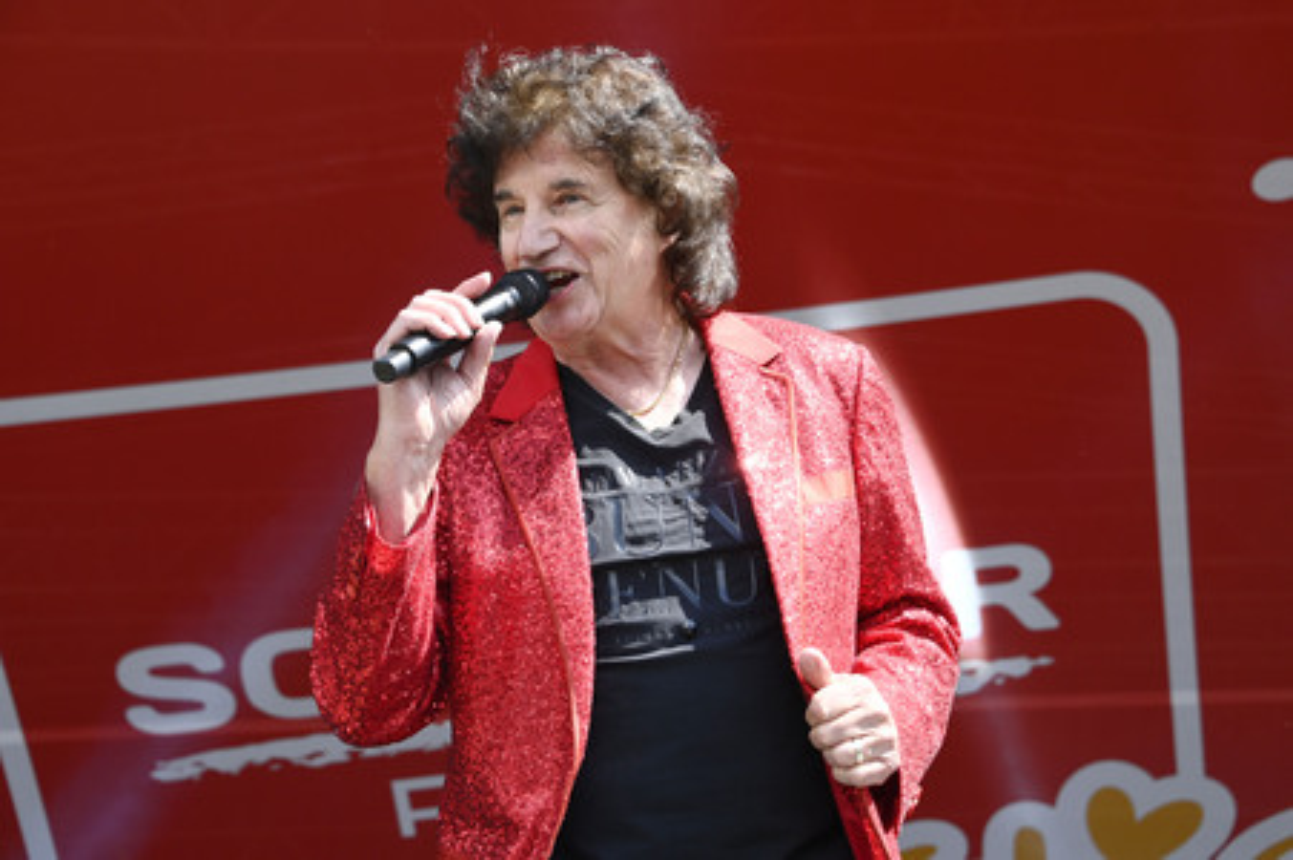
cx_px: 646
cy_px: 430
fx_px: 2943
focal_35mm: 82
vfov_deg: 16.6
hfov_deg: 24.8
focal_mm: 82
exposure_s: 1/320
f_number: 6.3
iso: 320
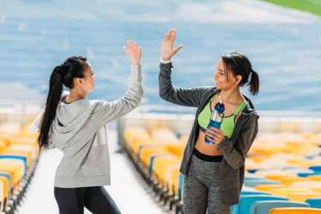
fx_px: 1204
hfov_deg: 15.2
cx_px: 160
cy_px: 107
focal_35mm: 135
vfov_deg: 10.2
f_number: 2.8
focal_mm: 135
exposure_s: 1/2500
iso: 200
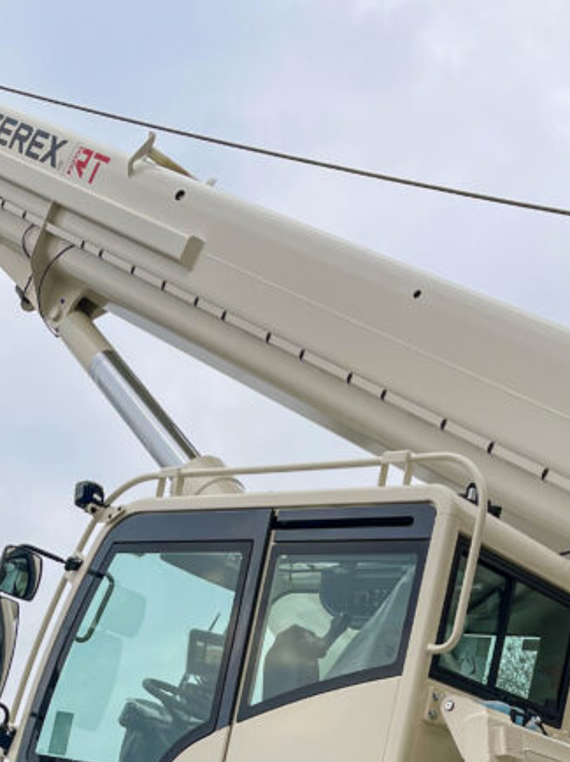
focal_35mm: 59
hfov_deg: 24.7
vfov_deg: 29.5
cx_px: 209
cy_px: 841
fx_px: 1297
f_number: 1.6
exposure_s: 1/930
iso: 32
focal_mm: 5.1
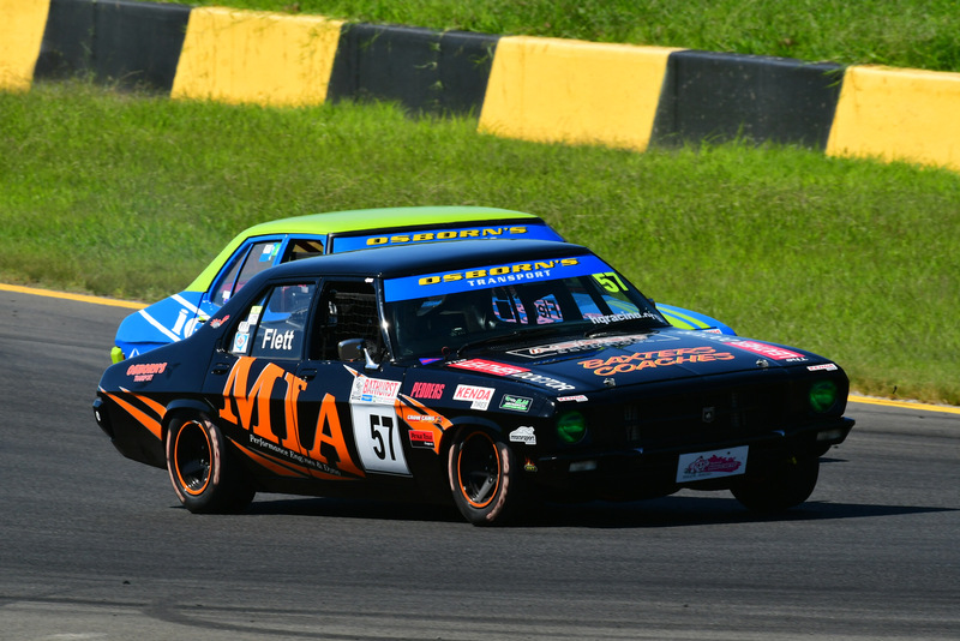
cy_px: 320
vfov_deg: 2.1
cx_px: 480
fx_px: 17605
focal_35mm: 660
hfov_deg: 3.1
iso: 500
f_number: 13
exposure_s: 1/640
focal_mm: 440
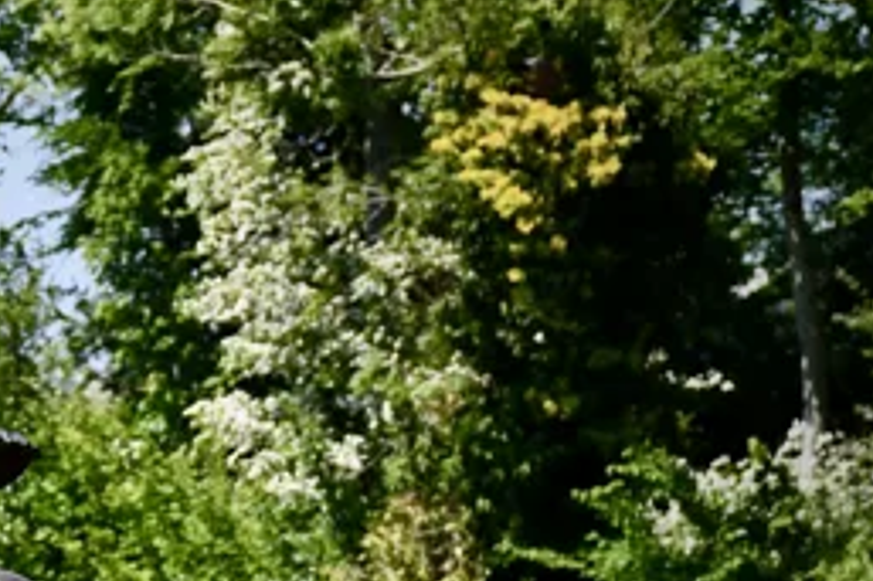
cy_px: 595
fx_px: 5428
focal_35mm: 224
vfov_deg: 6.1
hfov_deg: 9.1
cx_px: -61
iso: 800
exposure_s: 1/8000
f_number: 5
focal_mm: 48
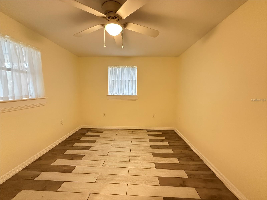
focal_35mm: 14
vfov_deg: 85.7
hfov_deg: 102.1
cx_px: 134
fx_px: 108
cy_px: 100
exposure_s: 1/60
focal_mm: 2.22
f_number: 2.2
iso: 800
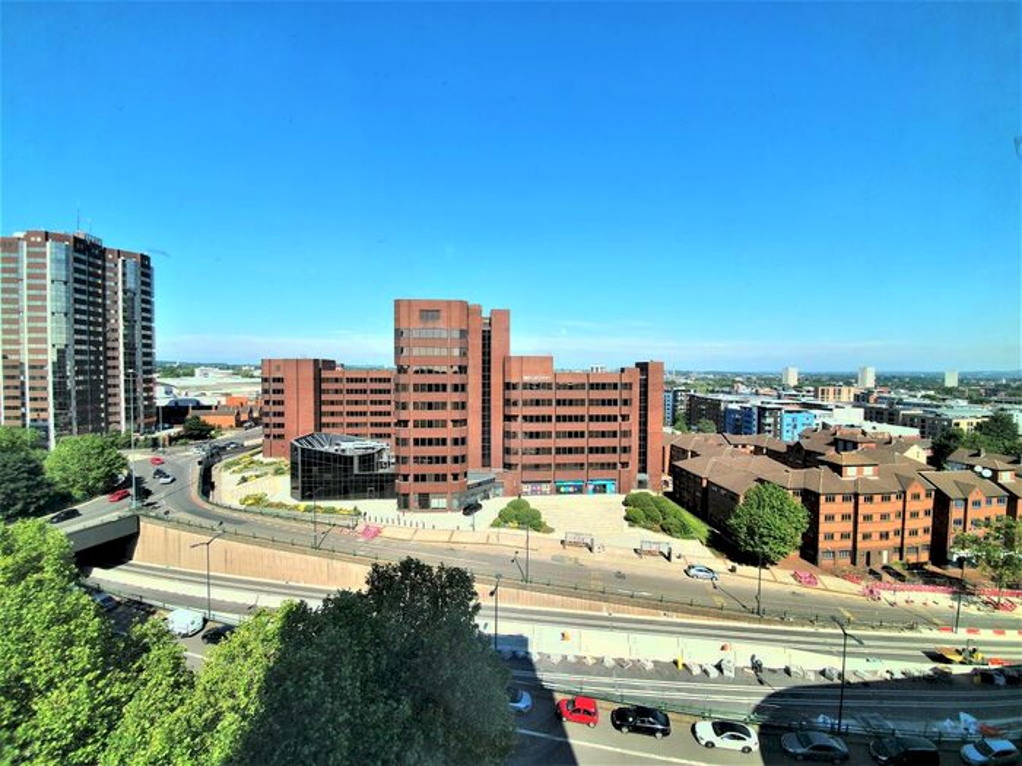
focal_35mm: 13
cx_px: 511
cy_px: 383
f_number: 2.2
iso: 50
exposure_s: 1/720
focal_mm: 1.8
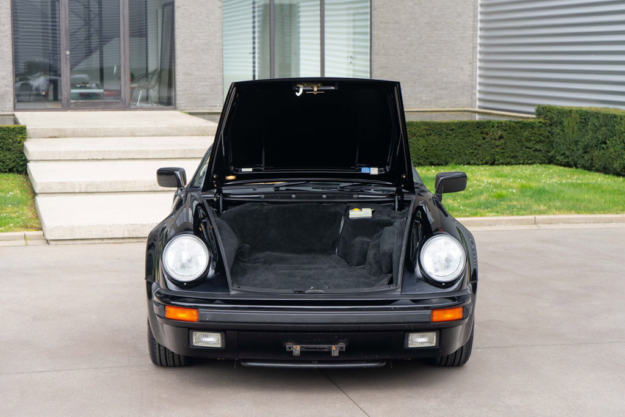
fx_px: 1215
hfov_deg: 28.8
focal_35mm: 70
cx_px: 312
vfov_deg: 19.5
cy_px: 208
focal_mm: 70
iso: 50
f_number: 5.6
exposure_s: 1/50
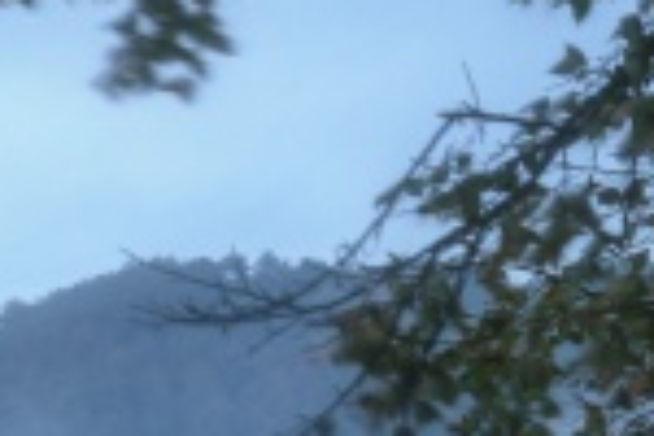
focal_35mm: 252
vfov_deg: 5.2
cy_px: 1212
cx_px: -1400
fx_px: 4578
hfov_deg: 7.2
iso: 100
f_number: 5.6
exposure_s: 71
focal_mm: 35
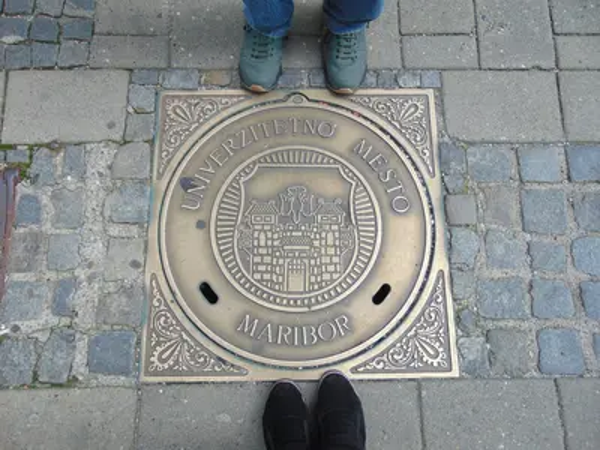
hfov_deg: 69.4
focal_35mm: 25
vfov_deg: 54.9
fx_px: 433
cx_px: 300
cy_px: 225
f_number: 3
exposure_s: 1/400
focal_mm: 4.5
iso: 80
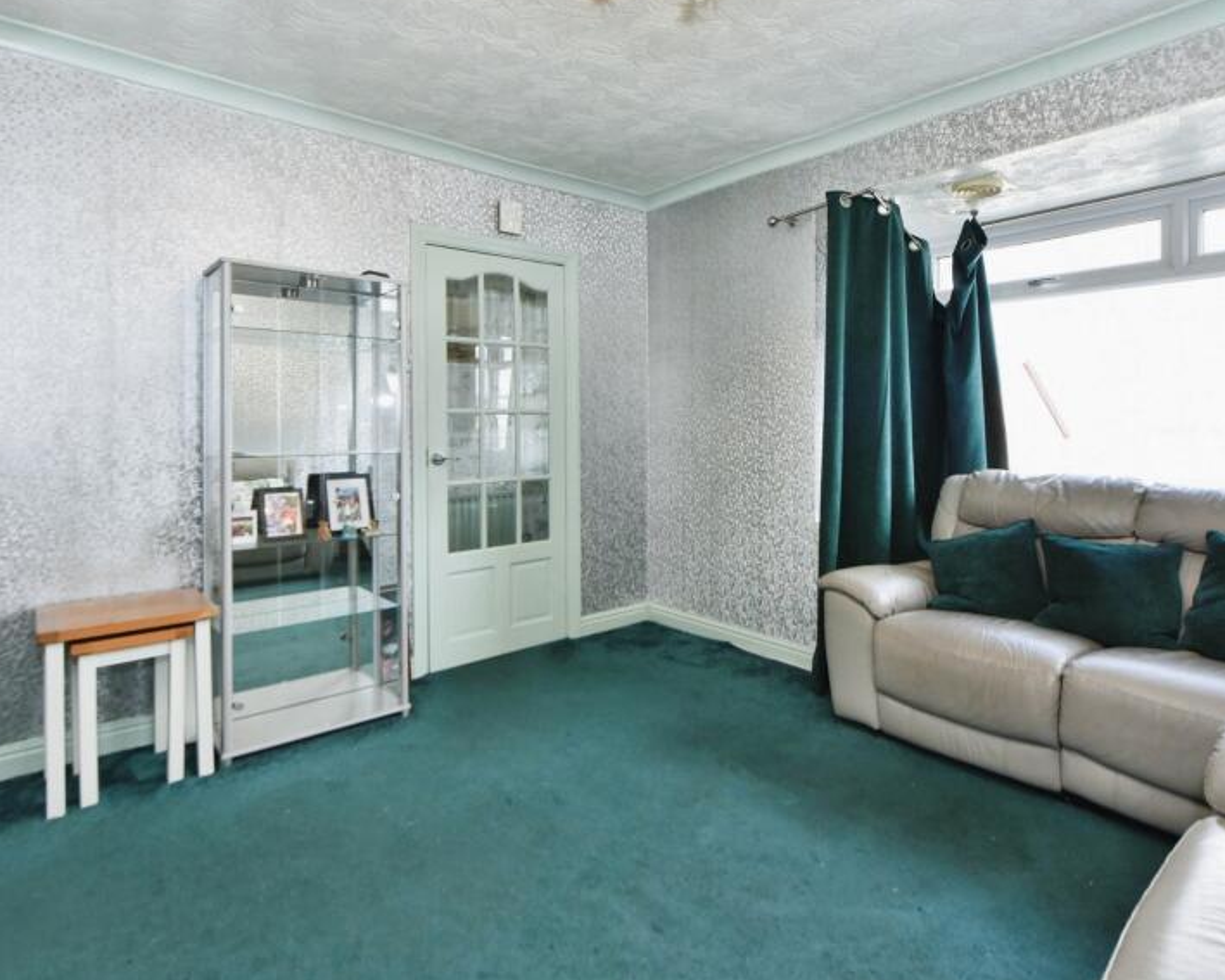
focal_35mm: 19
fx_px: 689
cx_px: 636
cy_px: 456
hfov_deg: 83.3
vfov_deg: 70.8
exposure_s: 1/60
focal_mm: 14
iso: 800
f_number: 9
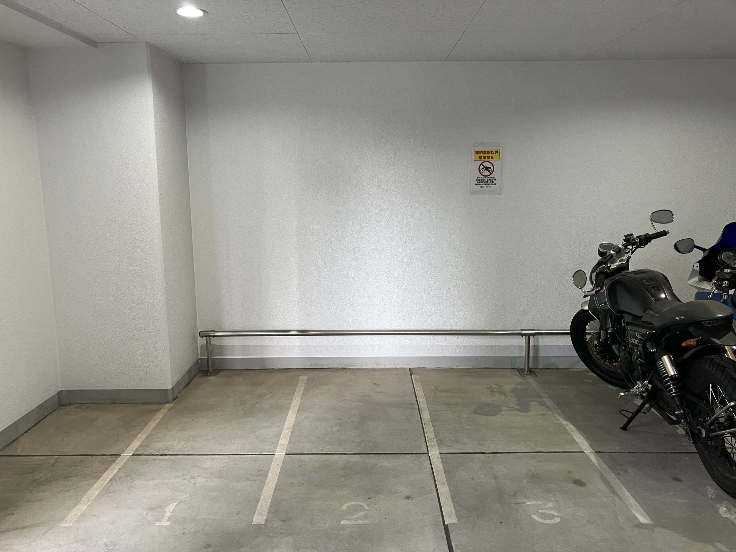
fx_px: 595
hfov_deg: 63.4
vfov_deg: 49.7
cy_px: 276
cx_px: 368
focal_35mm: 28
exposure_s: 1/50
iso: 80
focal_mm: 3.99
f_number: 1.8
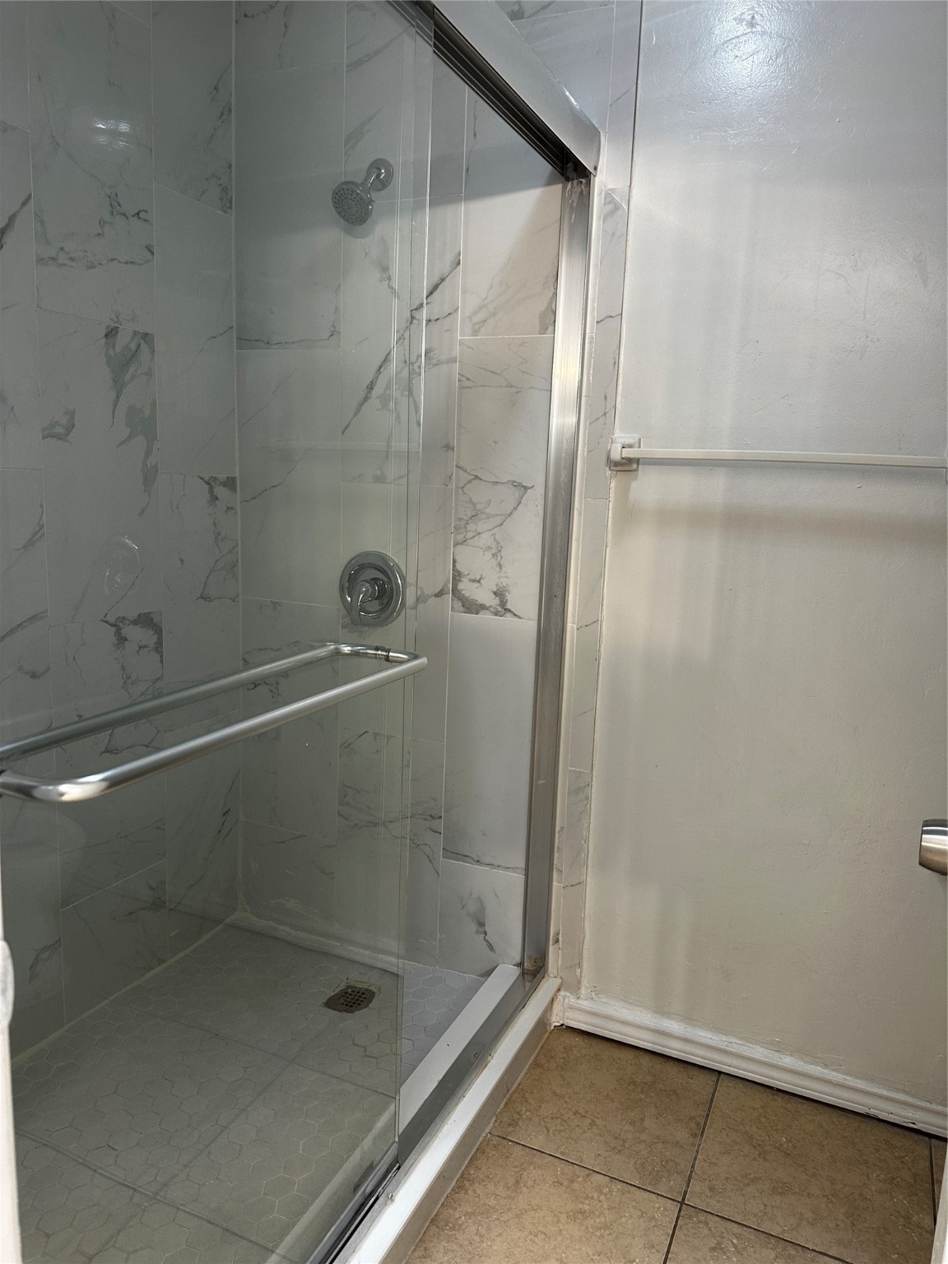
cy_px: 632
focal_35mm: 24
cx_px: 474
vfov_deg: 71.6
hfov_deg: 56.8
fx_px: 876
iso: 160
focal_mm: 6.86
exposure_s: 1/60
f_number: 1.78
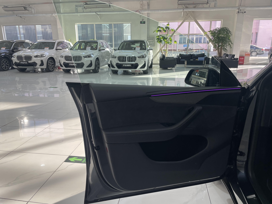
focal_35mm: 26
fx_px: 204
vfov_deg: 53.1
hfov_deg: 67.3
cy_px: 102
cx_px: 136
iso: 32
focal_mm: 4.2
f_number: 1.6
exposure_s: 1/291
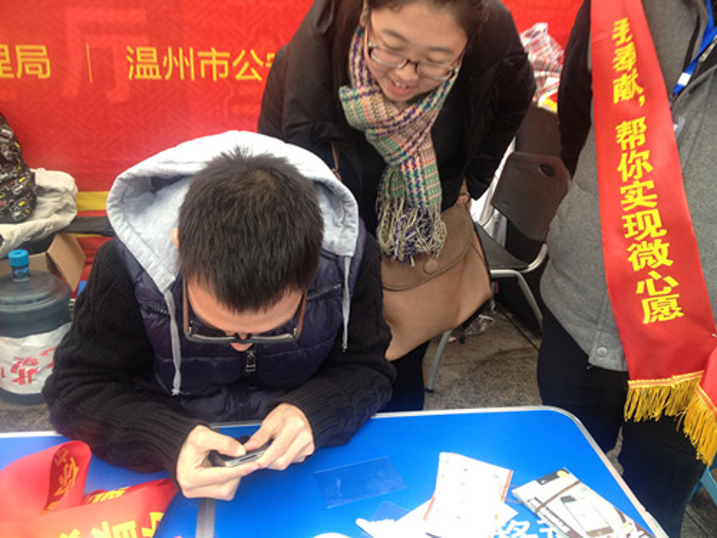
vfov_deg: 40.7
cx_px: 358
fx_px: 725
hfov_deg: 52.6
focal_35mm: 35
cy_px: 269
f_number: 2.4
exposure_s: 1/40
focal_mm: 4.28
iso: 50
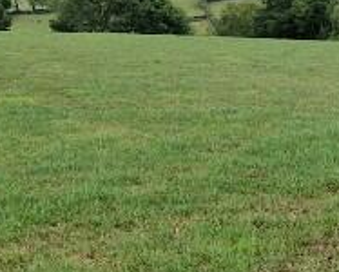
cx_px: 470
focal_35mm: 123
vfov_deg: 12.4
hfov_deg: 14.8
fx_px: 1235
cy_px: 281
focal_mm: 5.54
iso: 50
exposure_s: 1/8333
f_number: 1.8
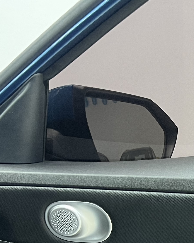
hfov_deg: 15.6
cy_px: 306
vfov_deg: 19.4
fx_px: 660
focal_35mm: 92
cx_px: 273
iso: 160
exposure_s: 1/60
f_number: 1.5
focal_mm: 5.7
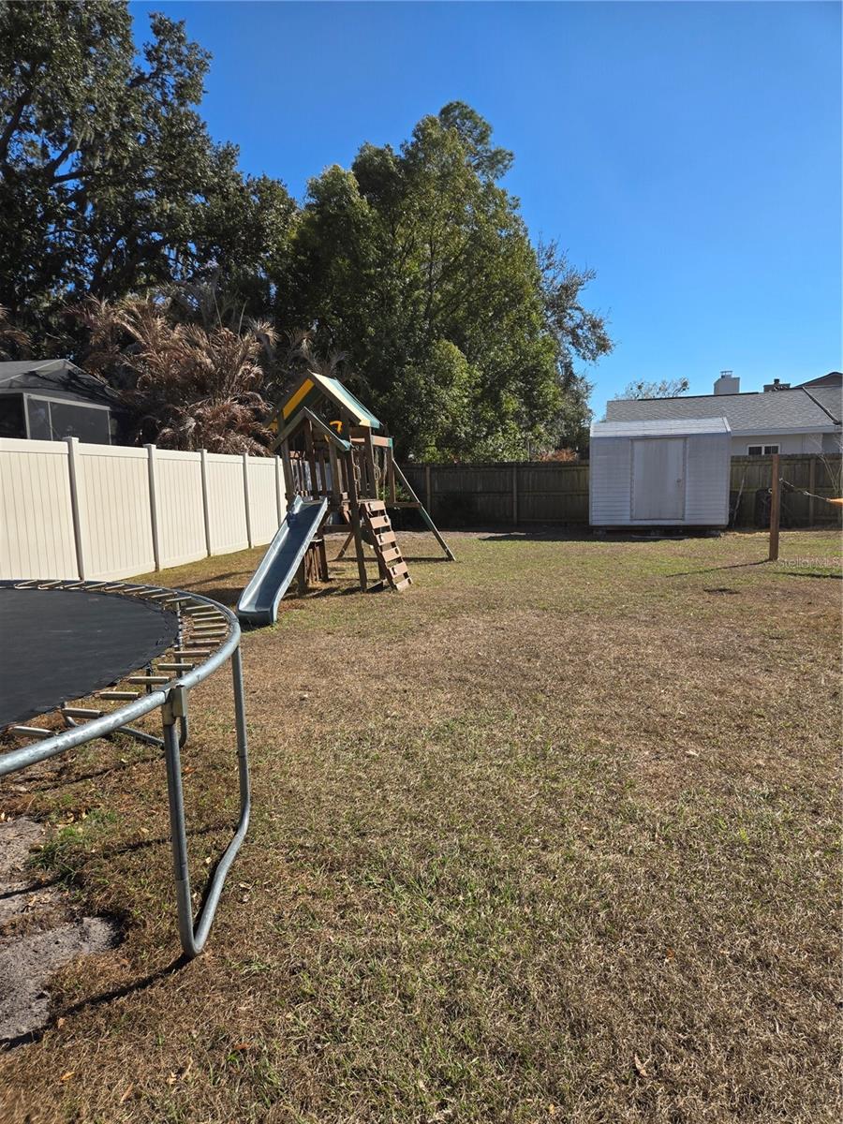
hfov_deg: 58.9
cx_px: 422
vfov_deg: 73.9
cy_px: 562
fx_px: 747
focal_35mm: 23
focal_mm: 5.4
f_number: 1.8
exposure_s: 1/2921
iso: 40
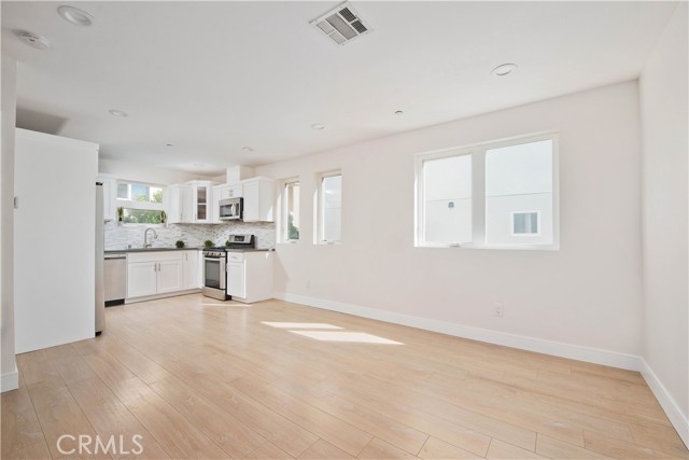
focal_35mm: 14
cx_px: 344
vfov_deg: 81.2
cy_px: 230
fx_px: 268
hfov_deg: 104.2
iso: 400
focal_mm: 14
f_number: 6.3
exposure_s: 1/500
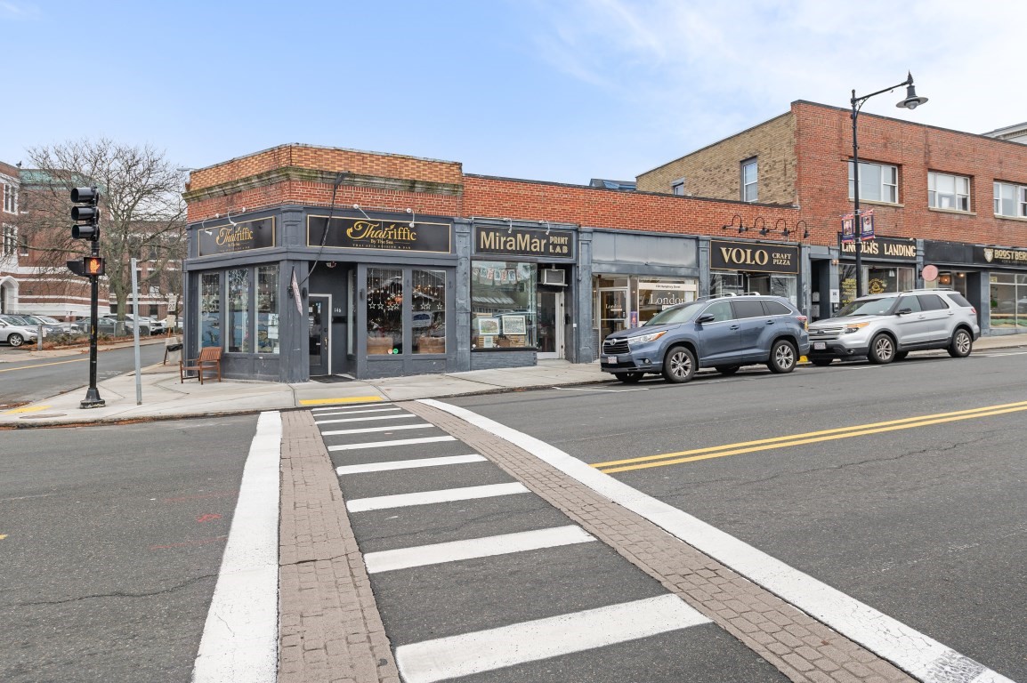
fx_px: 684
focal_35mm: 24
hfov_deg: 73.8
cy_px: 342
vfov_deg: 53.1
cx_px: 514
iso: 200
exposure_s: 1/400
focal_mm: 24
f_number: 5.6
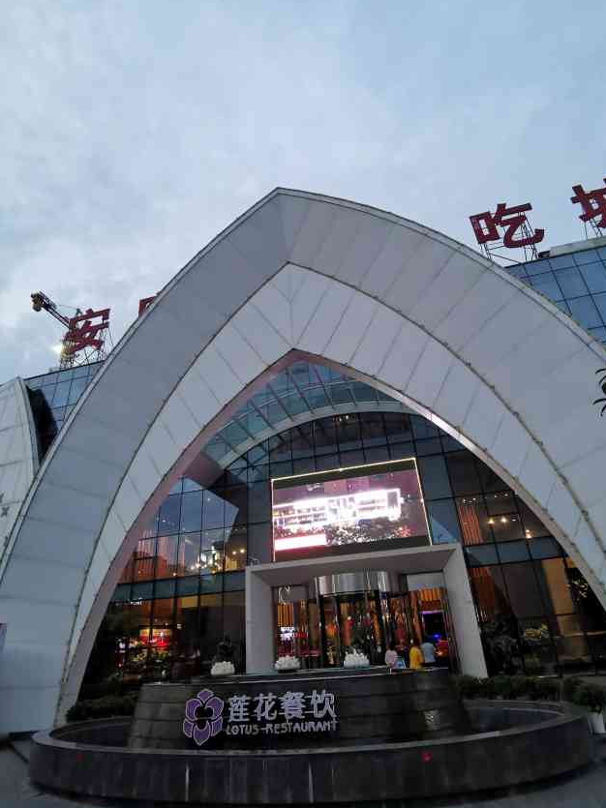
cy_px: 416
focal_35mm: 19
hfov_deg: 68.7
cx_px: 307
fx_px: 444
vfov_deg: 84.7
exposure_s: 1/50
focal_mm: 2.26
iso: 400
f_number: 2.2
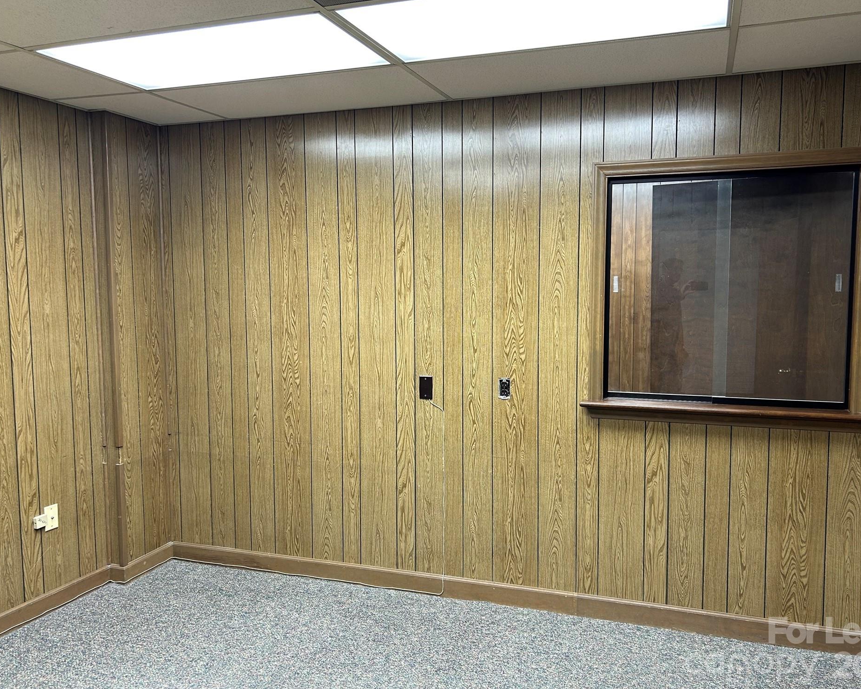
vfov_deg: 51.5
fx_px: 714
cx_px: 472
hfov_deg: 62.1
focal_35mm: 28
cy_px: 348
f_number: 1.5
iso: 80
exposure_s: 1/60
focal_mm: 5.7
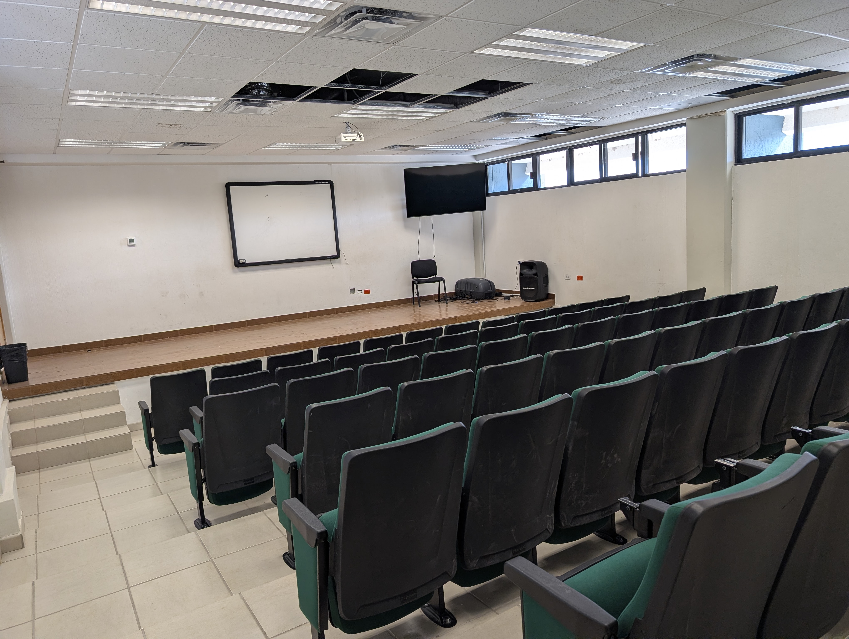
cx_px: 424
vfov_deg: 56.9
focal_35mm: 24
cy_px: 320
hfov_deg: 71.5
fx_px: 589
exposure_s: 1/60
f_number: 1.68
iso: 59
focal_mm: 6.9
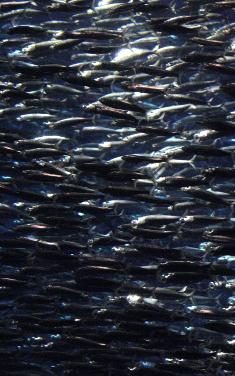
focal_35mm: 207
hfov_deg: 6.3
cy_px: 187
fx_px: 2121
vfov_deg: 10.1
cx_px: 174
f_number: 5
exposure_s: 1/161
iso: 4000
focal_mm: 90
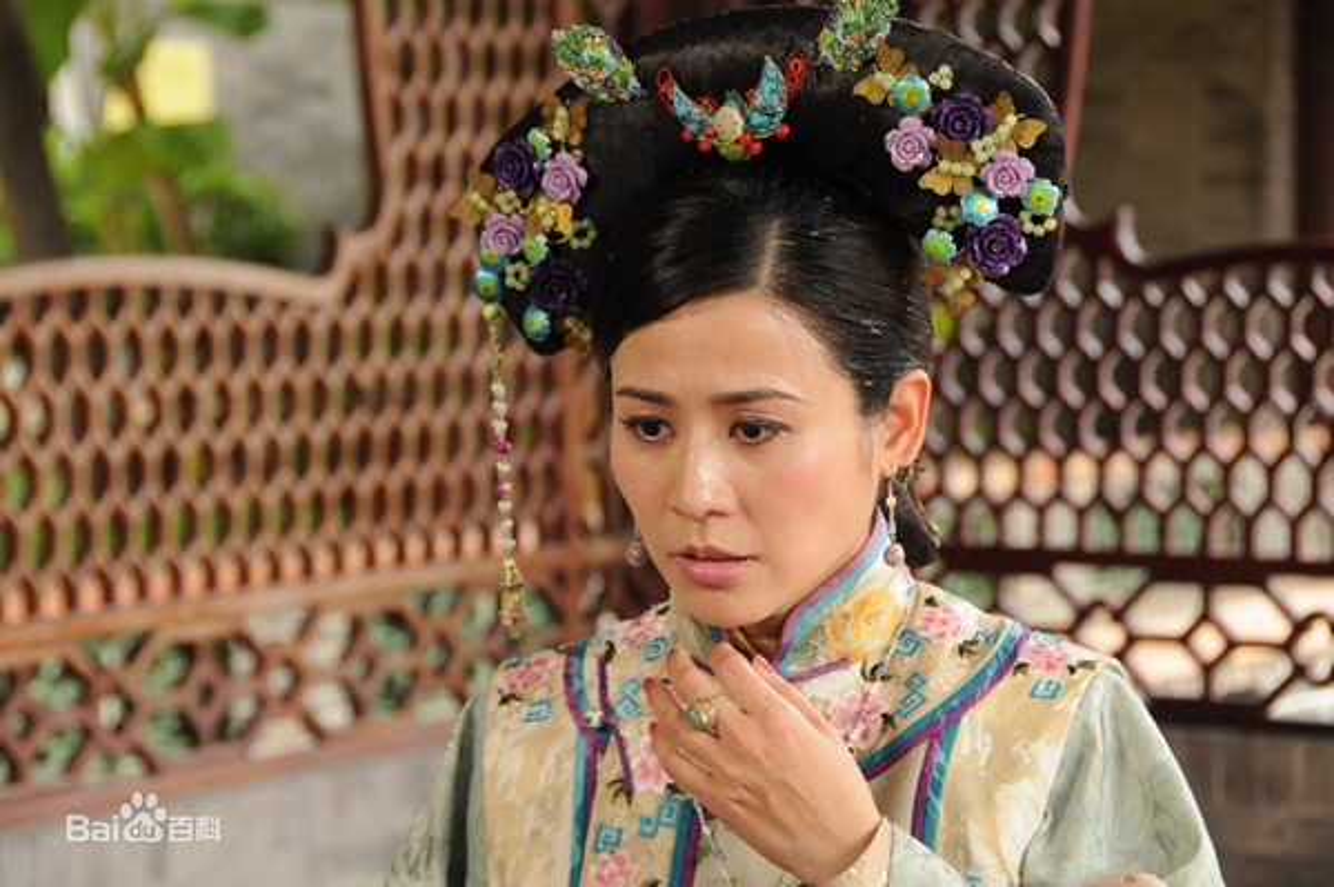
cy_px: 444
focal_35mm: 135
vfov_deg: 10.1
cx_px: 667
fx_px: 4998
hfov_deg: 15.2
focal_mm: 90
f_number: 7.1
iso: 800
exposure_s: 1/200
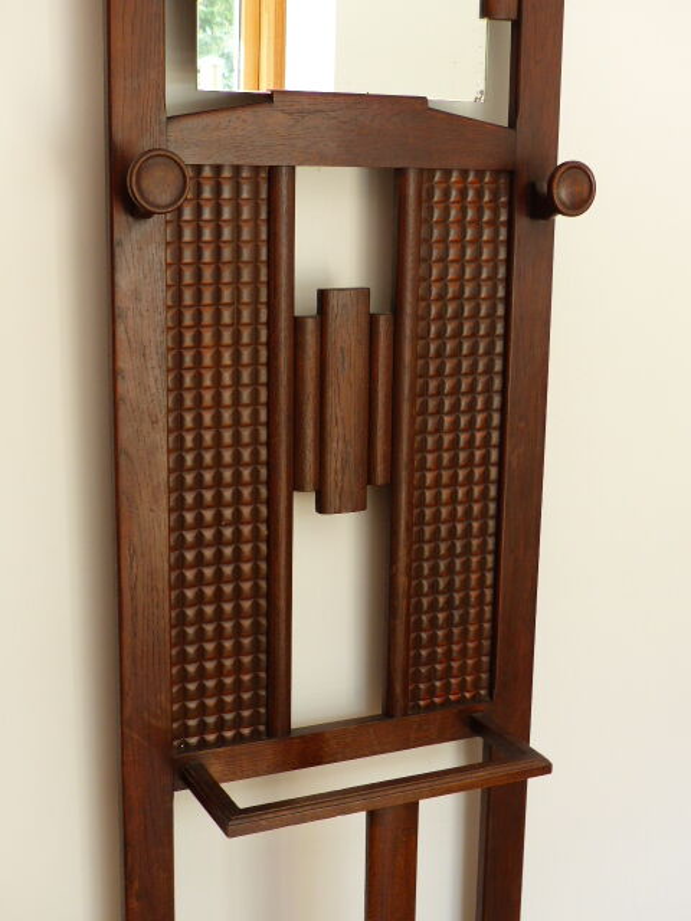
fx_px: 1304
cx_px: 346
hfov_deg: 29.7
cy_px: 460
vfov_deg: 38.9
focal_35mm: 49
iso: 160
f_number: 2.8
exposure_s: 1/60
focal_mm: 8.7
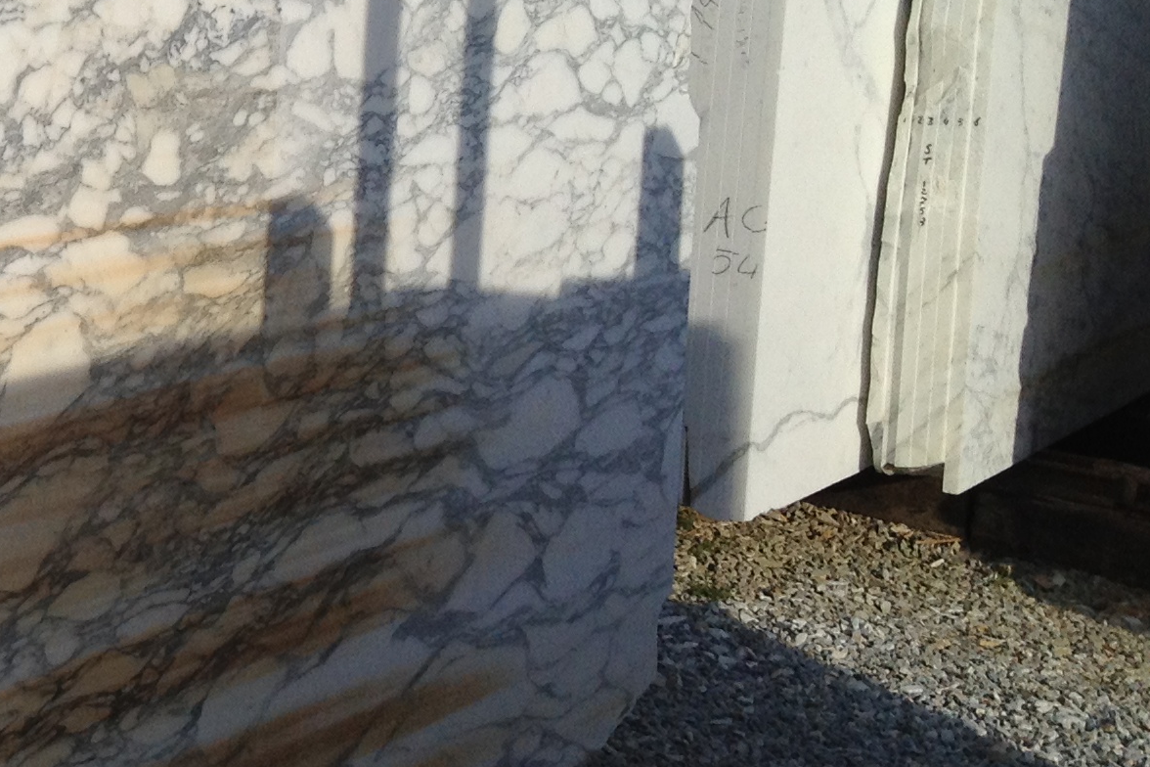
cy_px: 228
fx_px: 3226
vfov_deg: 13.5
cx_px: -354
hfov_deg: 18.7
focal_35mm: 101
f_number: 2.4
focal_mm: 4.28
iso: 64
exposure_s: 1/3690
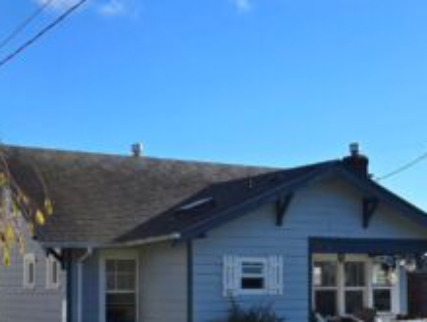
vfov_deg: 33.7
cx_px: 291
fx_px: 519
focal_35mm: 42
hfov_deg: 44.0
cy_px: 247
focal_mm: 6.3
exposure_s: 1/909
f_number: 1.7
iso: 12
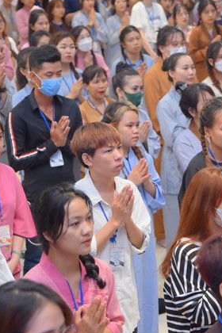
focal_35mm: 116
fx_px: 1073
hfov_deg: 11.8
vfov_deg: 17.6
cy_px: 201
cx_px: 88
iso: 1600
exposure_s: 1/125
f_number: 5
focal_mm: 75
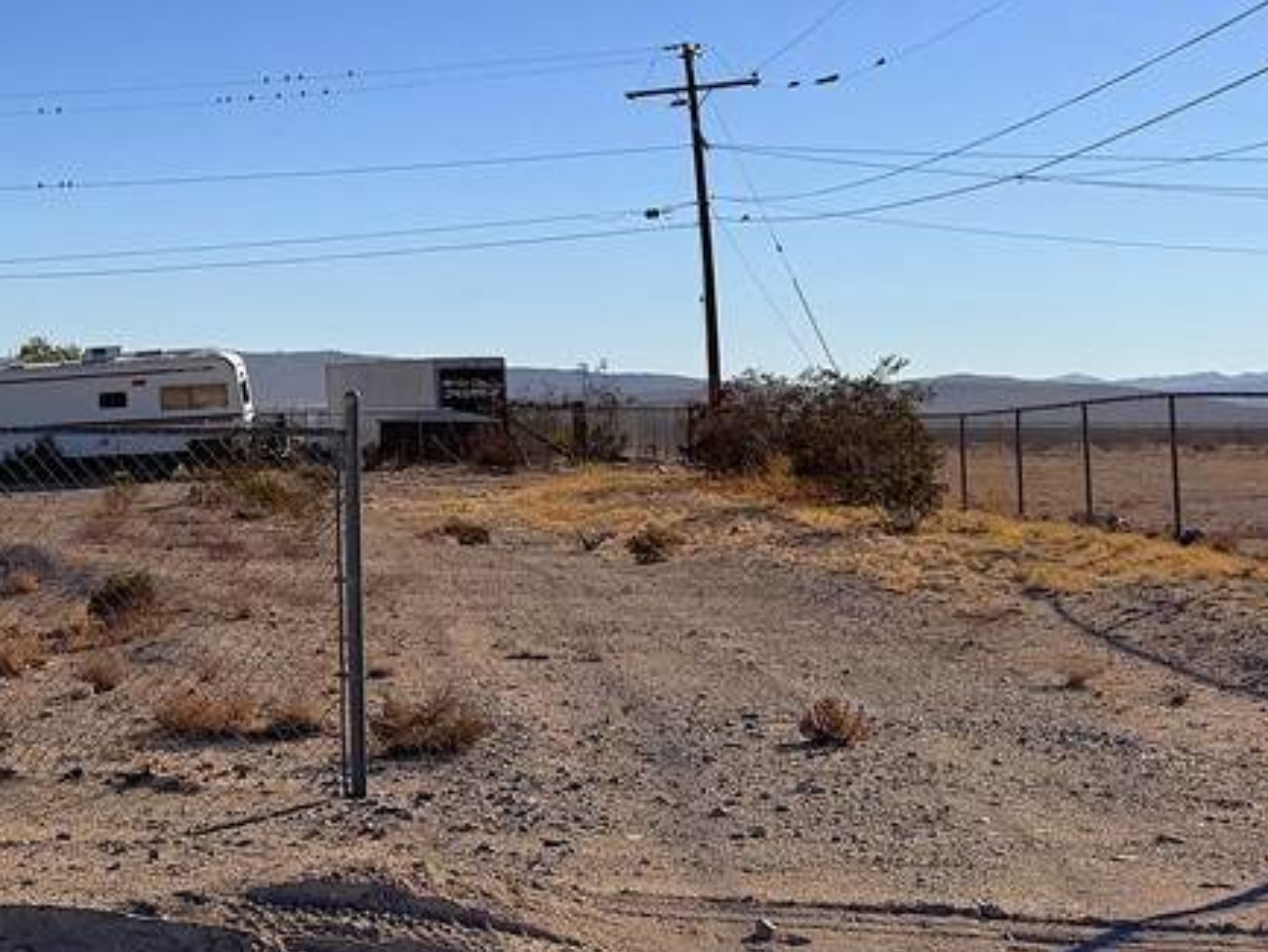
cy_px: 231
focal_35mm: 71
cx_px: -196
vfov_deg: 20.6
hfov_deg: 25.1
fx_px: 2601
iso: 80
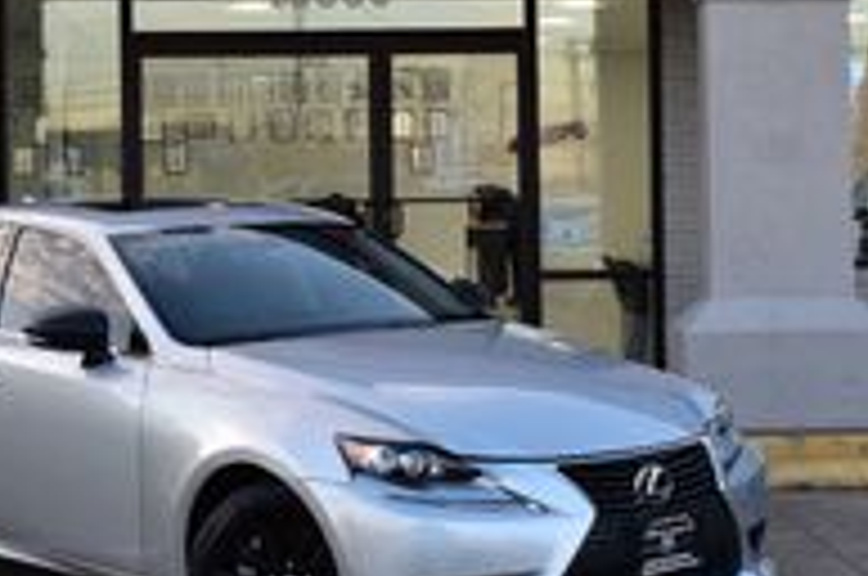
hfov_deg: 23.4
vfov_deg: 15.6
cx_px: 409
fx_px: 2094
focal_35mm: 87
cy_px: 180
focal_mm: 28
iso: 400
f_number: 8
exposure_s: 1/60
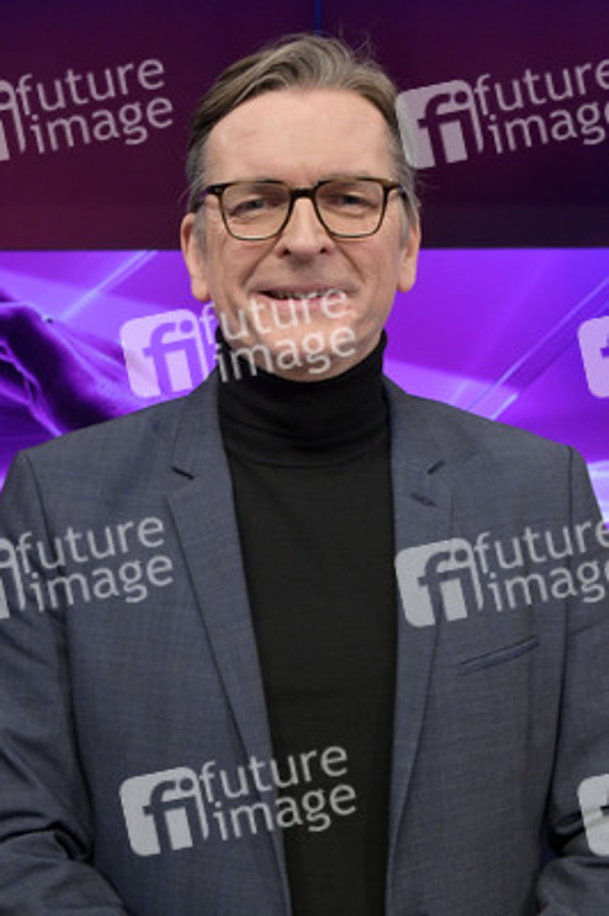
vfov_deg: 50.7
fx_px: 966
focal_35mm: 38
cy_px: 458
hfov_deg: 35.0
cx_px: 304
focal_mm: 38
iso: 2500
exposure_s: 1/200
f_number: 6.3
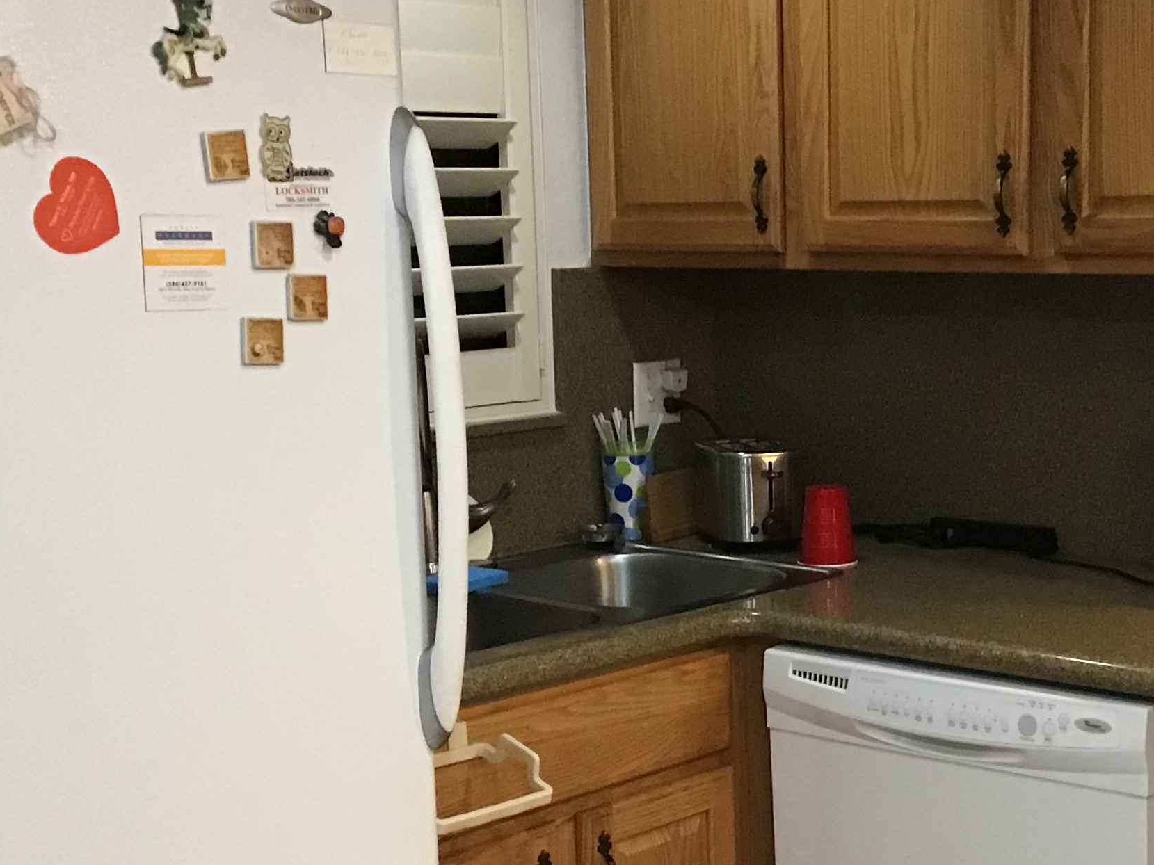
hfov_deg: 31.4
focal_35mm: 61
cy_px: 526
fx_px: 2033
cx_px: 782
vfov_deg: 24.0
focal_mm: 3.3
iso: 200
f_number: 2.4
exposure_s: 1/24
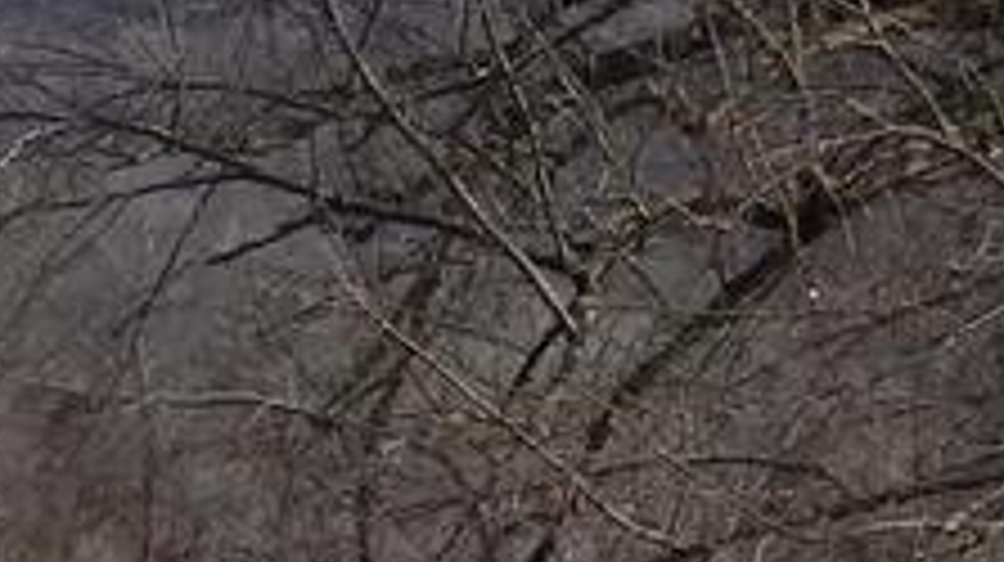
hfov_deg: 10.0
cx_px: -428
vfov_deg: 5.6
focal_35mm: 211
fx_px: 5613
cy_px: 1043
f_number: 3.3
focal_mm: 5.5
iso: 100
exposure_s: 1/800
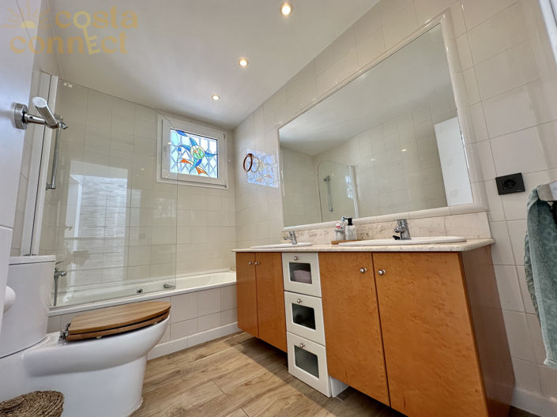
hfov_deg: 102.1
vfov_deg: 85.6
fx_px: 225
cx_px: 278
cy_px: 208
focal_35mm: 14
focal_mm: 2.22
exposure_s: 1/100
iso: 80
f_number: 2.2
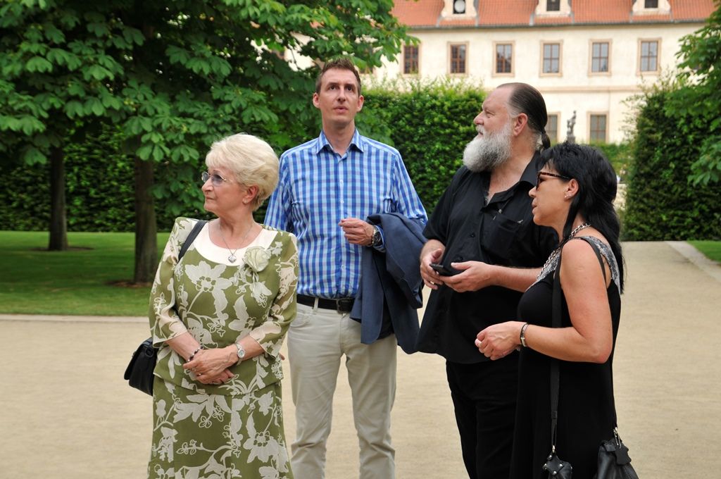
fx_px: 1140
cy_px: 240
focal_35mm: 57
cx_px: 360
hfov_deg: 35.1
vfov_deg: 23.7
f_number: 5
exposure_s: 1/100
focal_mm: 38
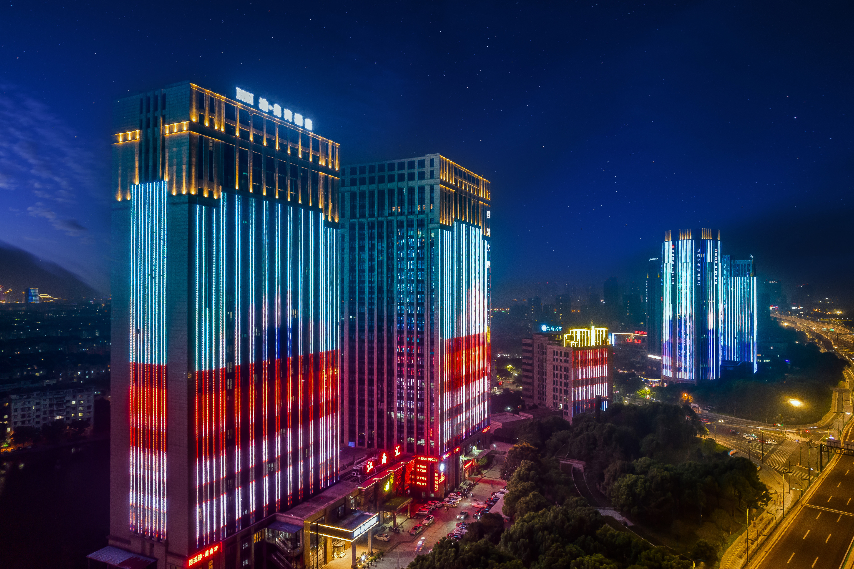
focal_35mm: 22
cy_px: 284
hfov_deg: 78.6
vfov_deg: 57.2
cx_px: 427
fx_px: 522
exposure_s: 1/4
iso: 800
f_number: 2.8
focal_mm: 8.4
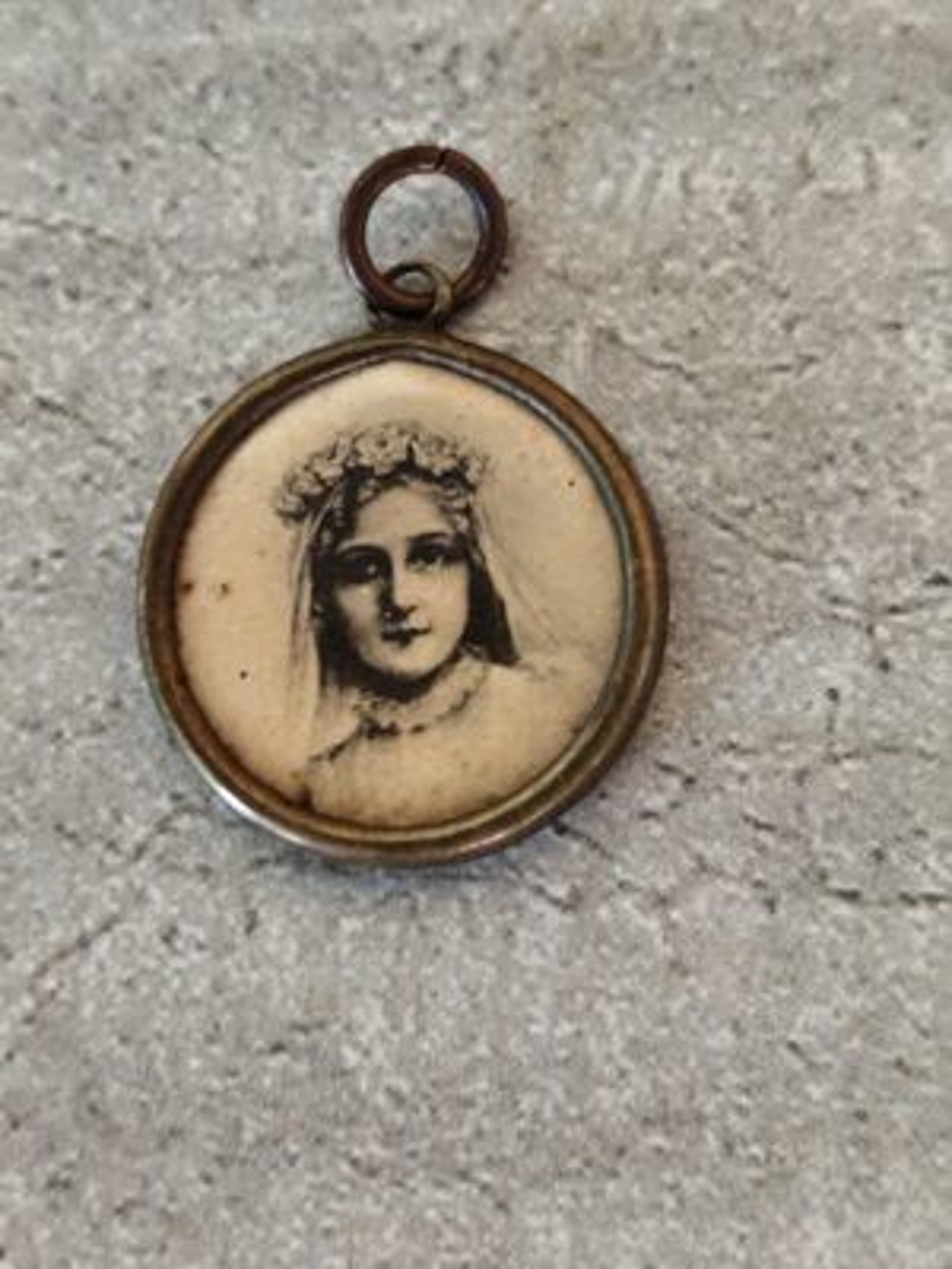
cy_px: 634
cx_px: 476
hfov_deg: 15.9
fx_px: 3410
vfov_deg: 21.1
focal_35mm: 93
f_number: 1.65
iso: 320
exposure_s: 1/25
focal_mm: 6.19
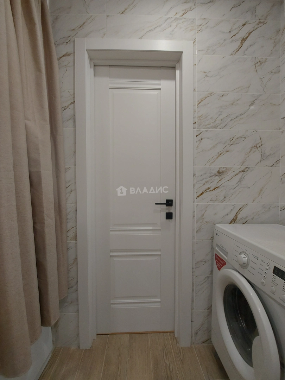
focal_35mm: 13
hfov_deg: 89.9
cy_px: 190
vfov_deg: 106.2
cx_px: 142
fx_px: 143
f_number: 2.2
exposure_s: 1/50
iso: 100
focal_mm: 1.74
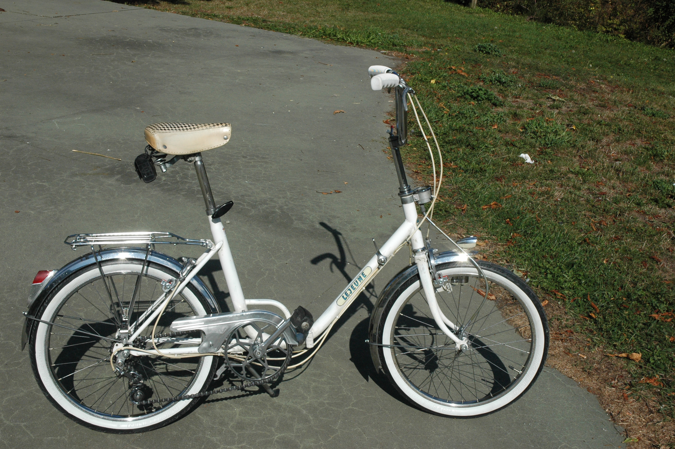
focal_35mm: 44
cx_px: 338
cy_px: 224
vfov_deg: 30.8
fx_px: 815
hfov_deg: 45.0
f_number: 14
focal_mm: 29
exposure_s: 1/800
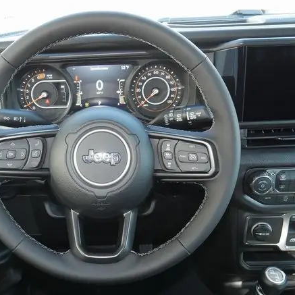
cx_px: 101
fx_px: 424
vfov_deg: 38.3
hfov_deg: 38.0
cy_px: 150
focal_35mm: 44
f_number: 5
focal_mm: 17
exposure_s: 1/60
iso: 800
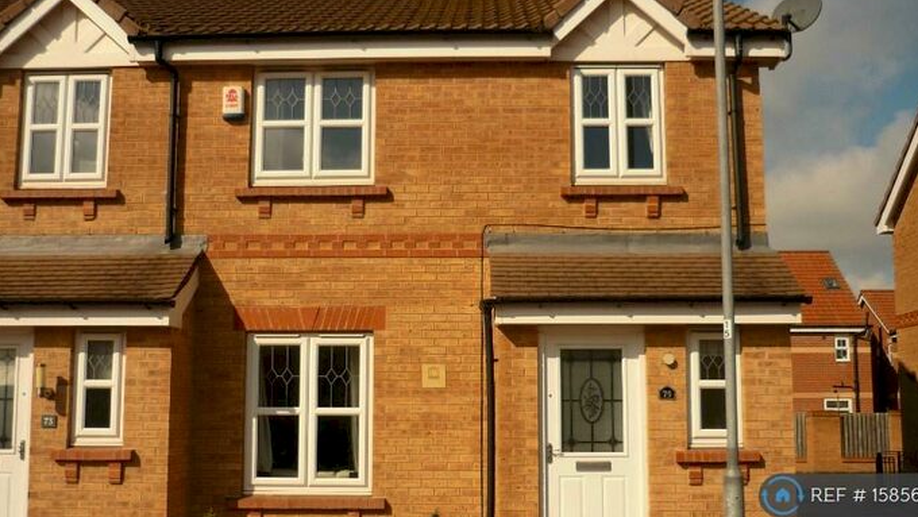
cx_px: 470
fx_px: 901
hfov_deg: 54.0
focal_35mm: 37
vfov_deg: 32.0
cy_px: 299
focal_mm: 5.5
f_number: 8
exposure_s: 1/400
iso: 100
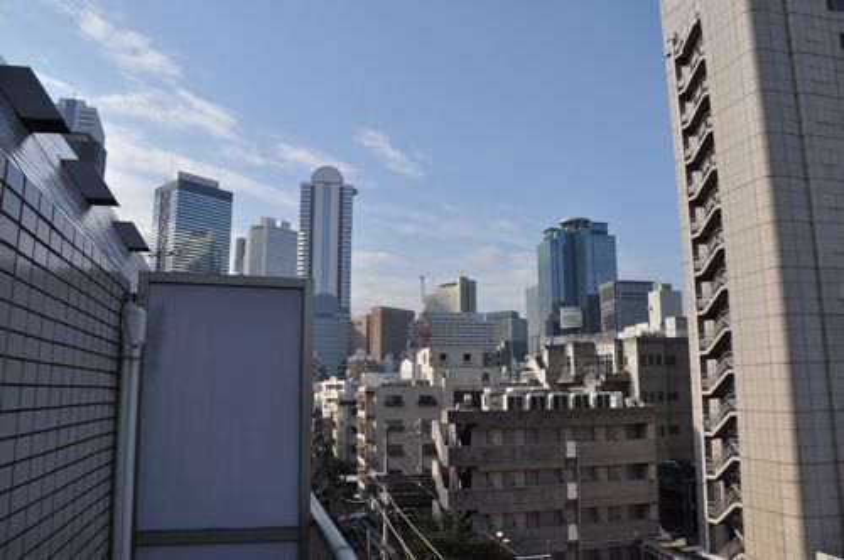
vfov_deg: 47.8
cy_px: 280
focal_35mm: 27
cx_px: 422
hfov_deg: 67.4
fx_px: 632
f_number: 13
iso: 400
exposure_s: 1/640
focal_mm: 18
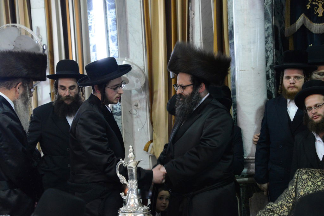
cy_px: 108
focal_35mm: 100
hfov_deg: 20.4
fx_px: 900
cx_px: 162
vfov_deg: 13.7
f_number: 5.3
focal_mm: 100
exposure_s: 1/100
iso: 5000
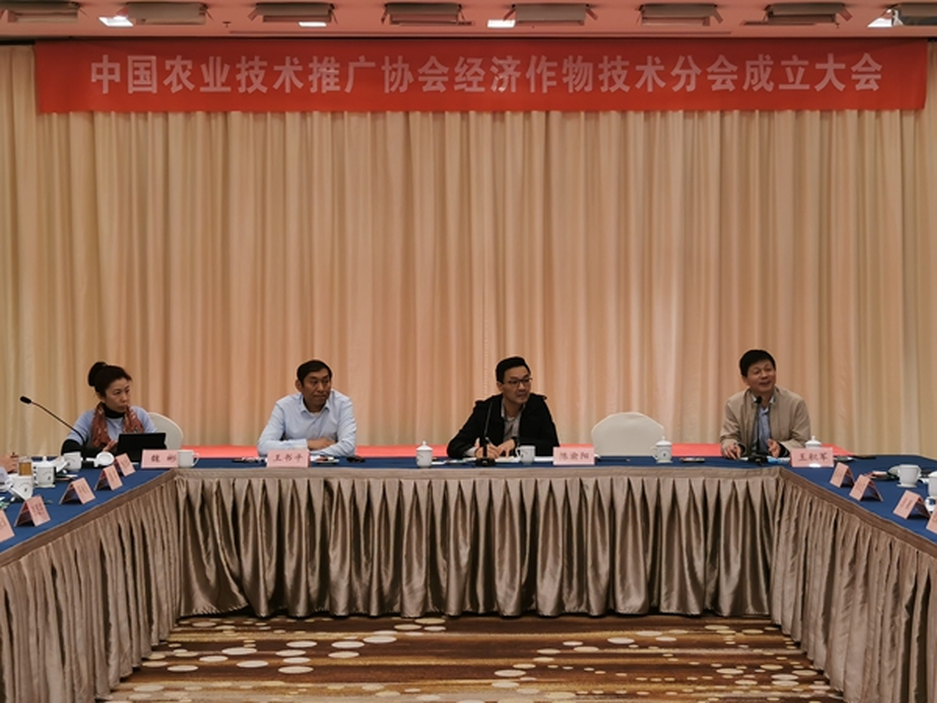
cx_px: 468
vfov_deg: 22.3
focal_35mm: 66
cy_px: 352
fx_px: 1787
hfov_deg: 29.4
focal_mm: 5.58
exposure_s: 1/100
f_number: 1.8
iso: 50
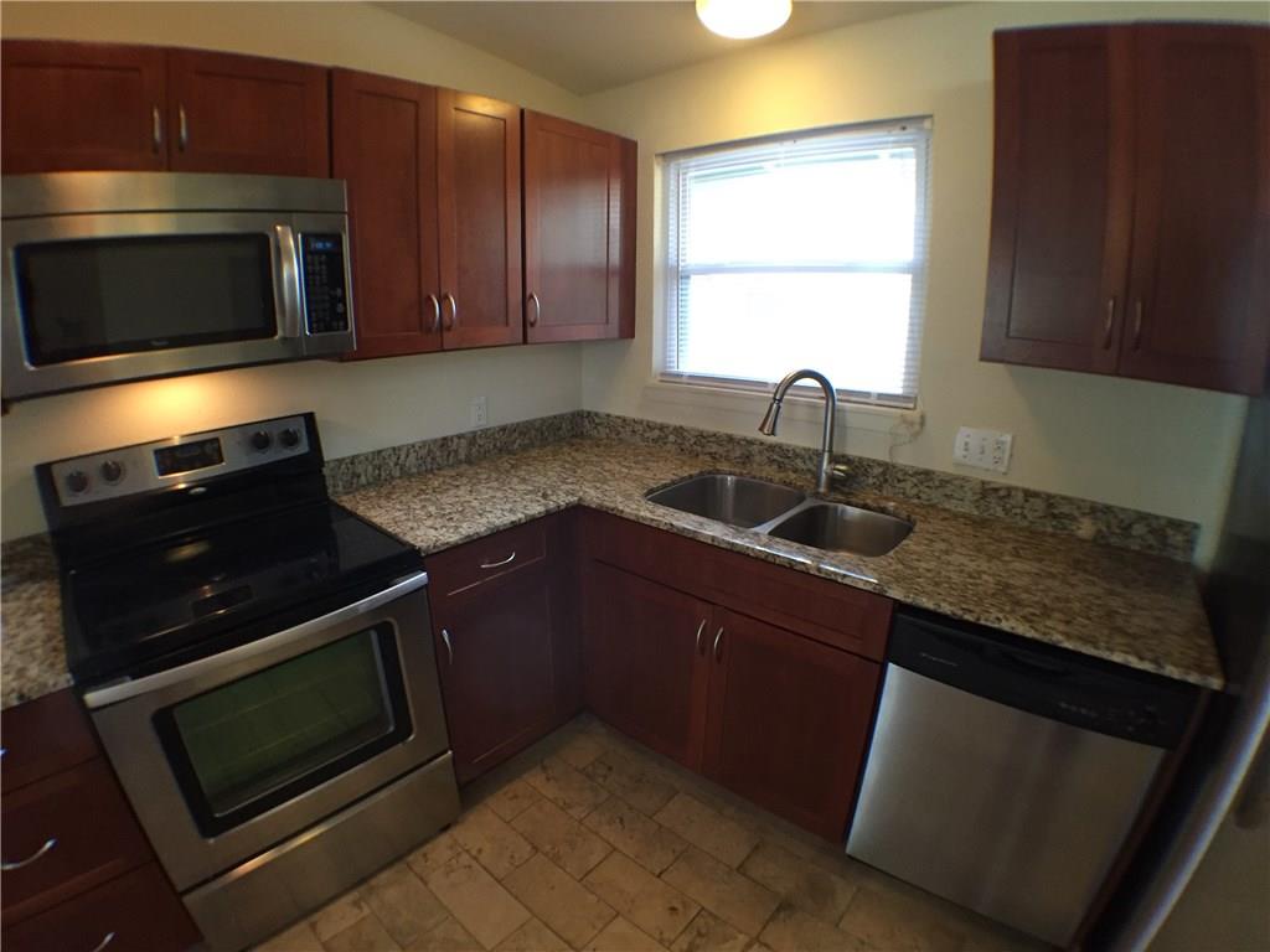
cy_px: 476
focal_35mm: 29
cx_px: 635
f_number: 2.2
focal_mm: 4.15
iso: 200
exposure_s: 1/30
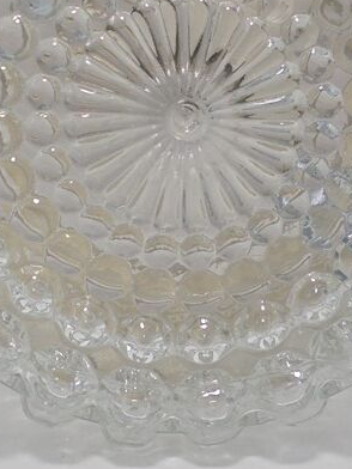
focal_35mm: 78
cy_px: 104
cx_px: 177
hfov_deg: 18.9
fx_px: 1058
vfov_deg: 24.7
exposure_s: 1/80
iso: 100
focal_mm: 6.1
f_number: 4
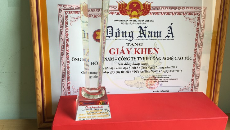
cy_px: 59
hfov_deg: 61.0
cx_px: 114
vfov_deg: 36.7
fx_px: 195
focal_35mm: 32
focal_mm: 4.15
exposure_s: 1/50
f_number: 2.2
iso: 32
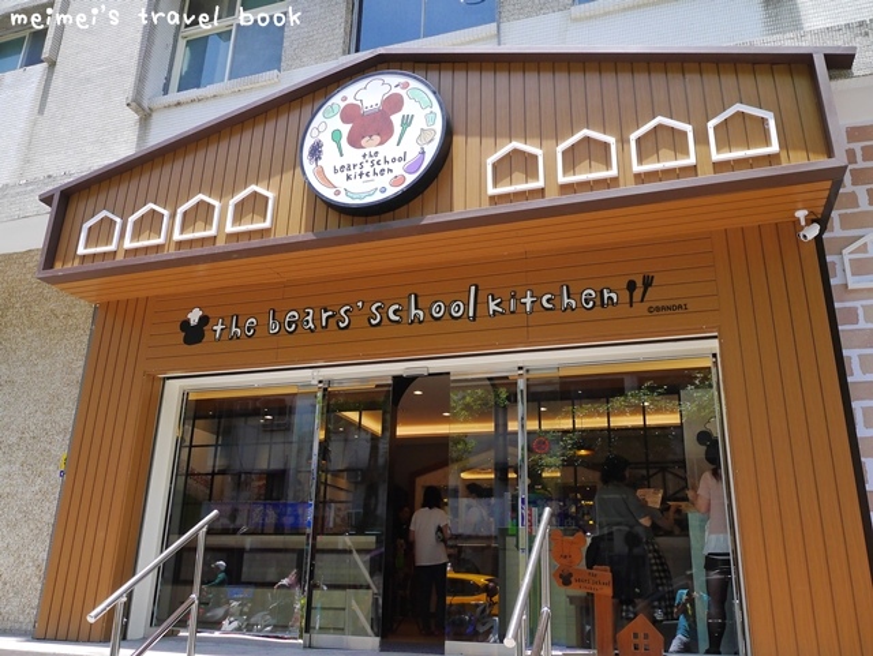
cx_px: 436
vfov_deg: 49.8
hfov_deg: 63.4
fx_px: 707
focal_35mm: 28
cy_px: 328
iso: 800
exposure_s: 1/800
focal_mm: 14
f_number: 6.3
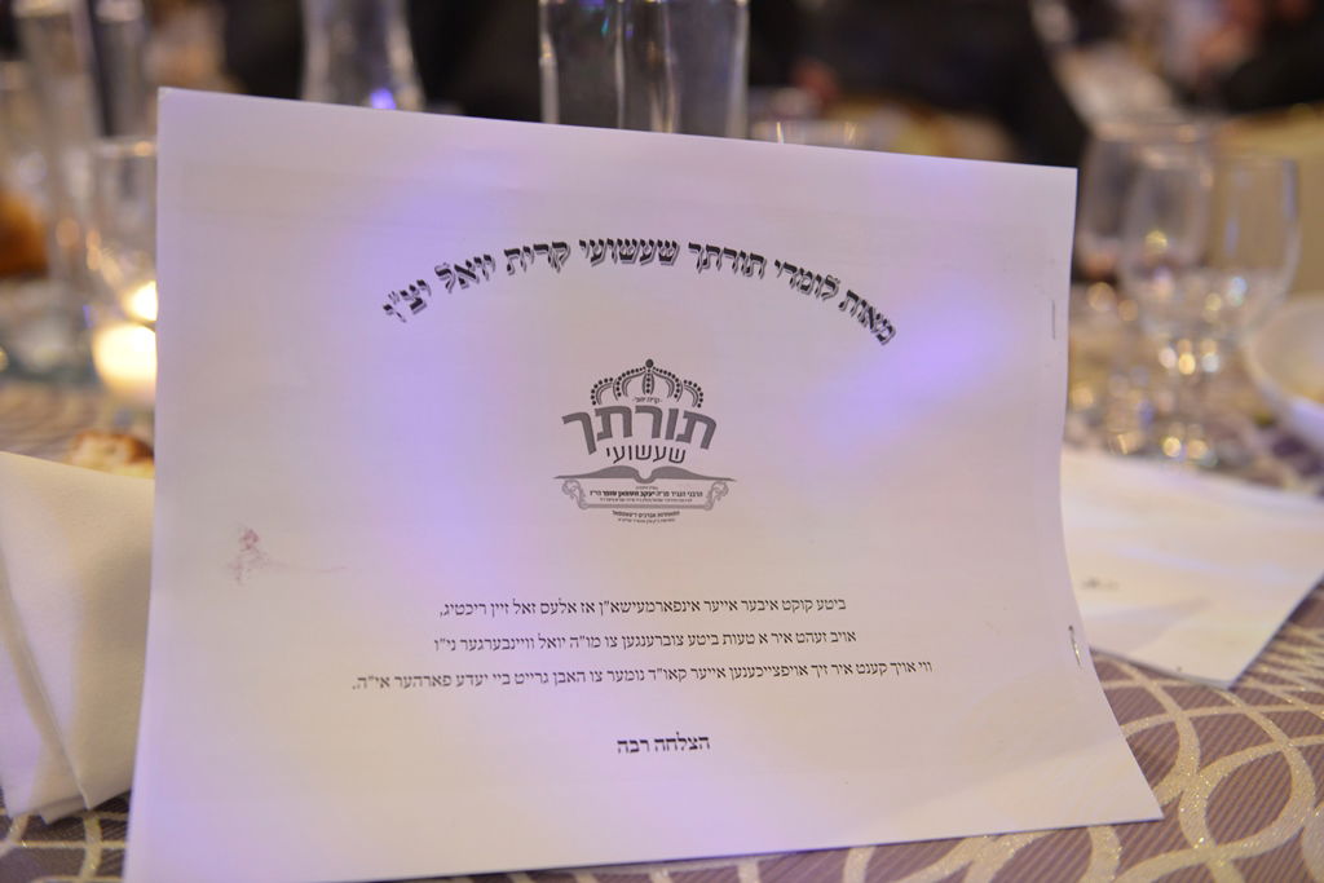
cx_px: 662
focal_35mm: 38
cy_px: 442
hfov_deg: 50.7
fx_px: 1398
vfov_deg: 35.1
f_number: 2.8
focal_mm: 38
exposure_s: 1/50
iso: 2000
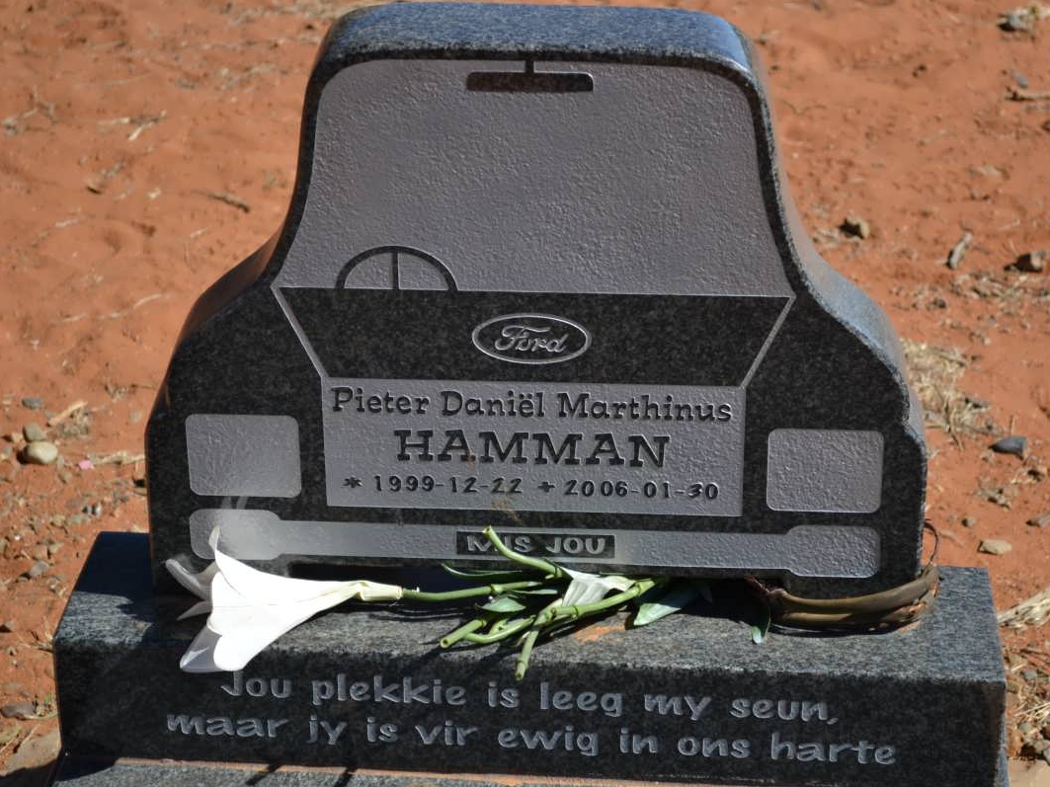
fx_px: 2716
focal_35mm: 90
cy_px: 393
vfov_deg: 16.5
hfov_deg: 21.9
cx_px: 546
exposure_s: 1/125
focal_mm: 55
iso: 100
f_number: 5.6
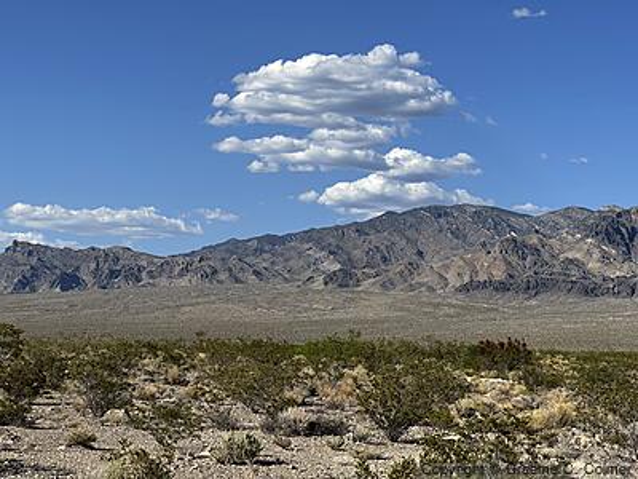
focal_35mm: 77
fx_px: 1419
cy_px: 240
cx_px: 319
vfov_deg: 19.1
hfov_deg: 25.3
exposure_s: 1/1119
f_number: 2.8
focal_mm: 9
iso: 32
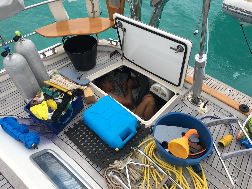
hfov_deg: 61.6
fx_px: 211
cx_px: 126
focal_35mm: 29
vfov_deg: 48.2
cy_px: 94
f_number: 2.2
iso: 25
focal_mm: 4.15
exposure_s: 1/1451
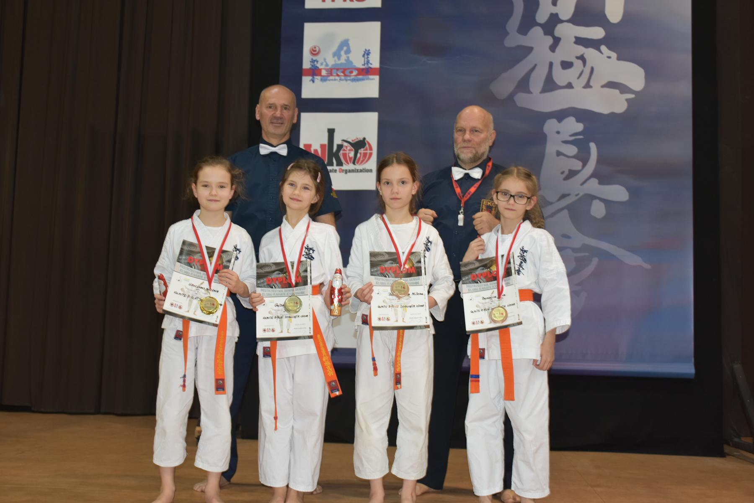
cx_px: 377
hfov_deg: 43.6
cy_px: 252
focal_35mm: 45
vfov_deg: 29.9
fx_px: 943
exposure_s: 1/30
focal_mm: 30
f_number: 4
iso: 400
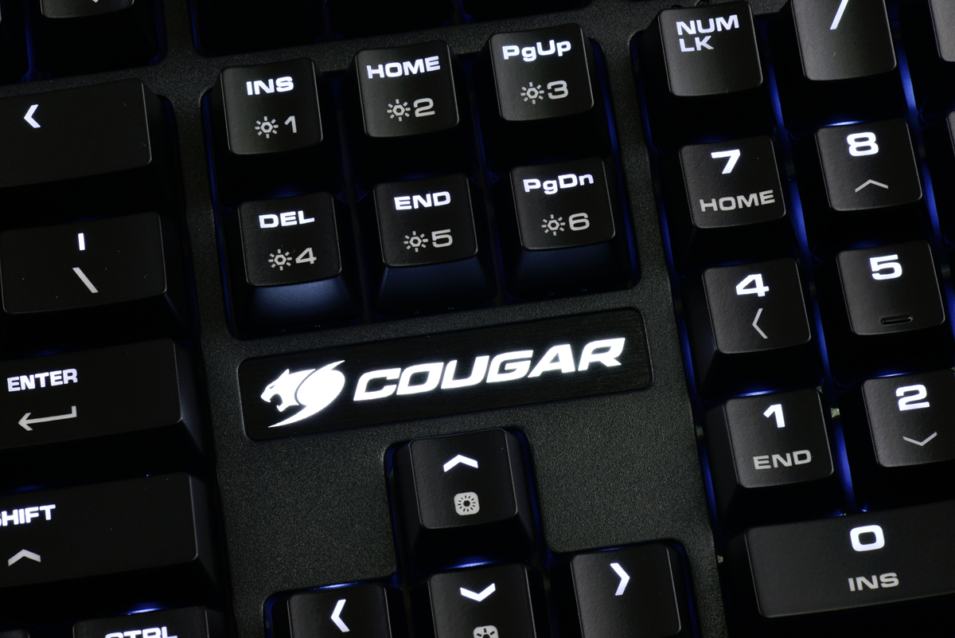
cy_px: 319
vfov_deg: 13.1
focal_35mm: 105
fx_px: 2786
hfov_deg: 19.4
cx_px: 478
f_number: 32
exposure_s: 4
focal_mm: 105
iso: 100
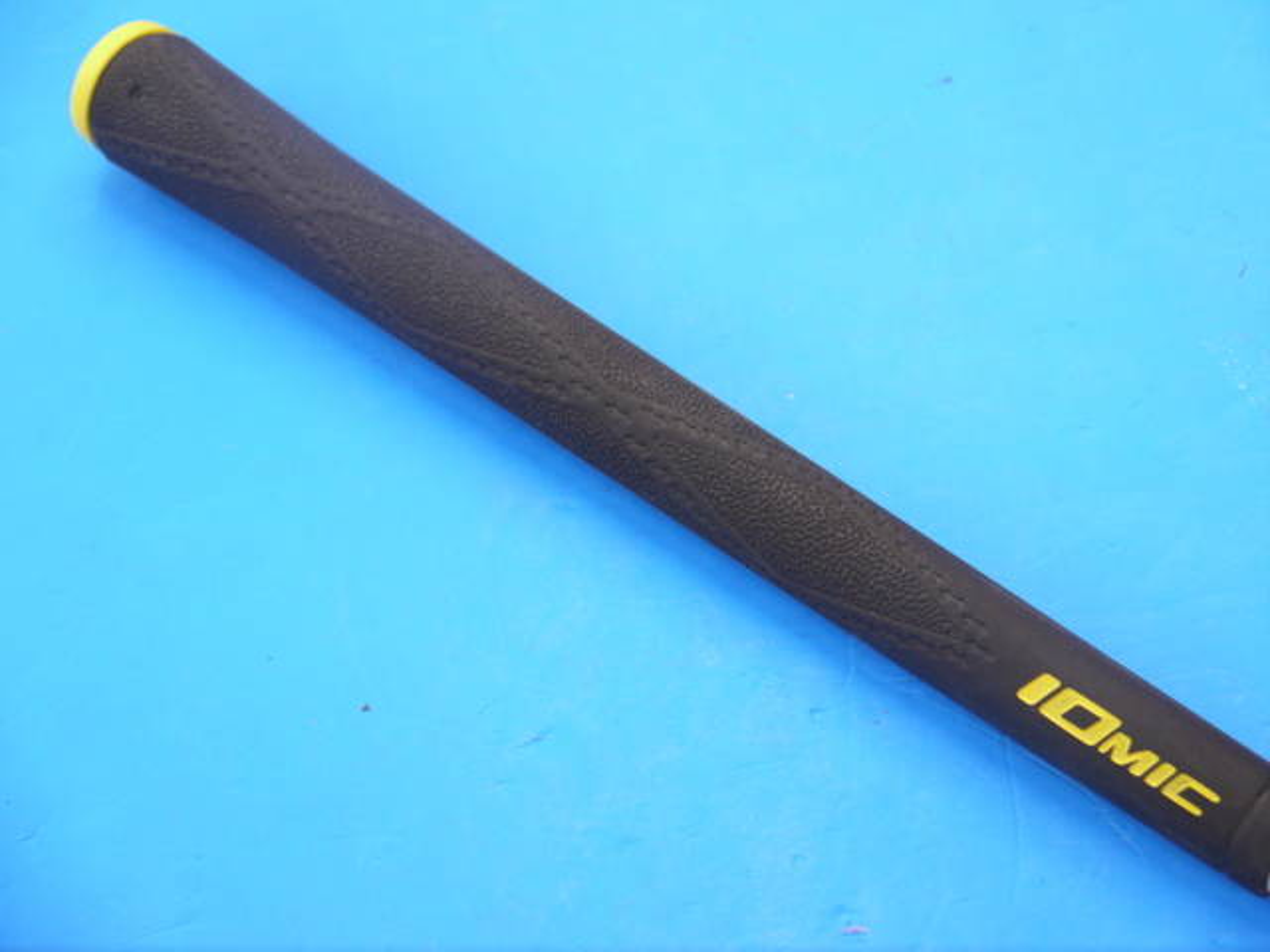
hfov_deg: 23.3
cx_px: 635
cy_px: 476
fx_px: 3082
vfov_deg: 17.6
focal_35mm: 84
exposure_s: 1/80
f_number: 5.6
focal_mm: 42
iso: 800
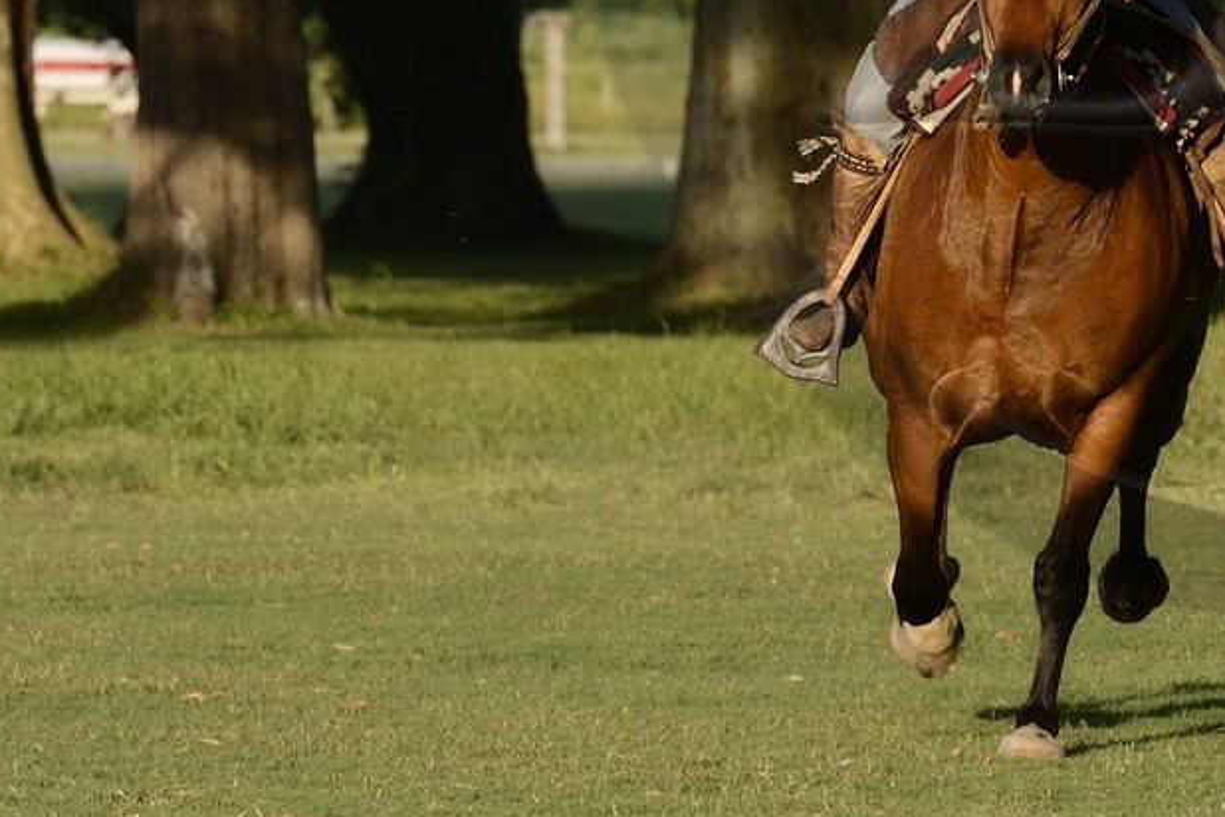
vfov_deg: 2.7
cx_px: 1376
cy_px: -200
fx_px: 17625
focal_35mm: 518
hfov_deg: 4.0
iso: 400
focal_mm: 200
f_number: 7.1
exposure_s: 1/800
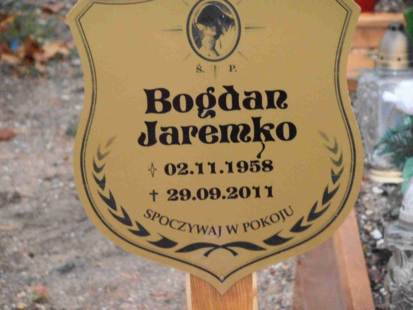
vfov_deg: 6.2
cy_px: 155
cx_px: 206
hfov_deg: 8.2
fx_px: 2863
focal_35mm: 240
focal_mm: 42.54
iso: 800
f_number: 5.7
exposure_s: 1/200
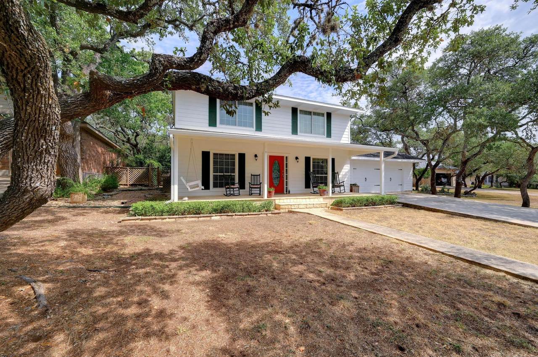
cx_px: 269
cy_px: 178
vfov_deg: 81.1
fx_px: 209
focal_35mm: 14
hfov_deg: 104.3
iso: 800
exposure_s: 1/200
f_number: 14
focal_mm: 14
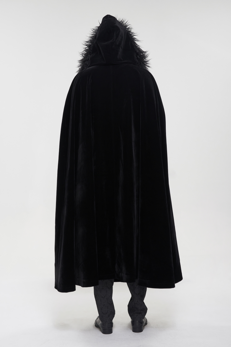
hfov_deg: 28.9
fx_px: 448
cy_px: 174
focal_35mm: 46
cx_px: 116
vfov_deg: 42.3
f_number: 7.1
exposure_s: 1/125
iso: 160
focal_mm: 31
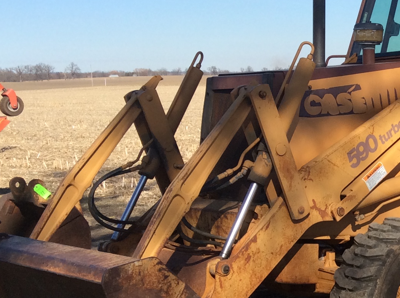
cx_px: 404
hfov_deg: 23.7
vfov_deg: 18.6
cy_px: 201
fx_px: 911
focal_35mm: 79
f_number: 2.4
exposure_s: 1/1300
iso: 32
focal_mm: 3.3
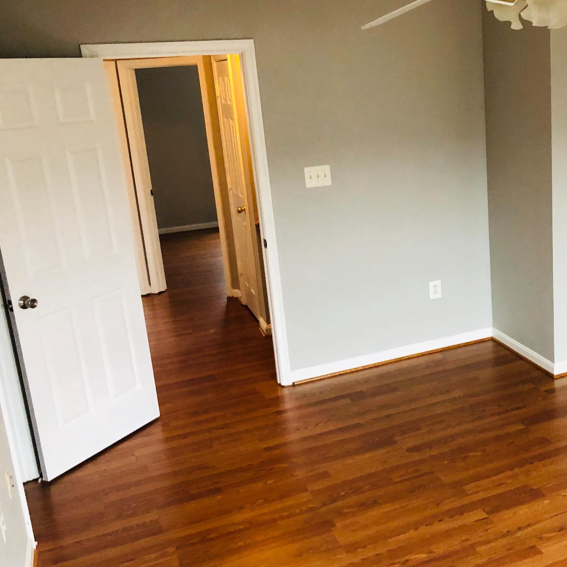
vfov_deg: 41.8
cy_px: 266
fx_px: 741
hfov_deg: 40.2
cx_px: 450
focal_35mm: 40
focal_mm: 3.99
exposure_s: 1/15
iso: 100
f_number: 1.8
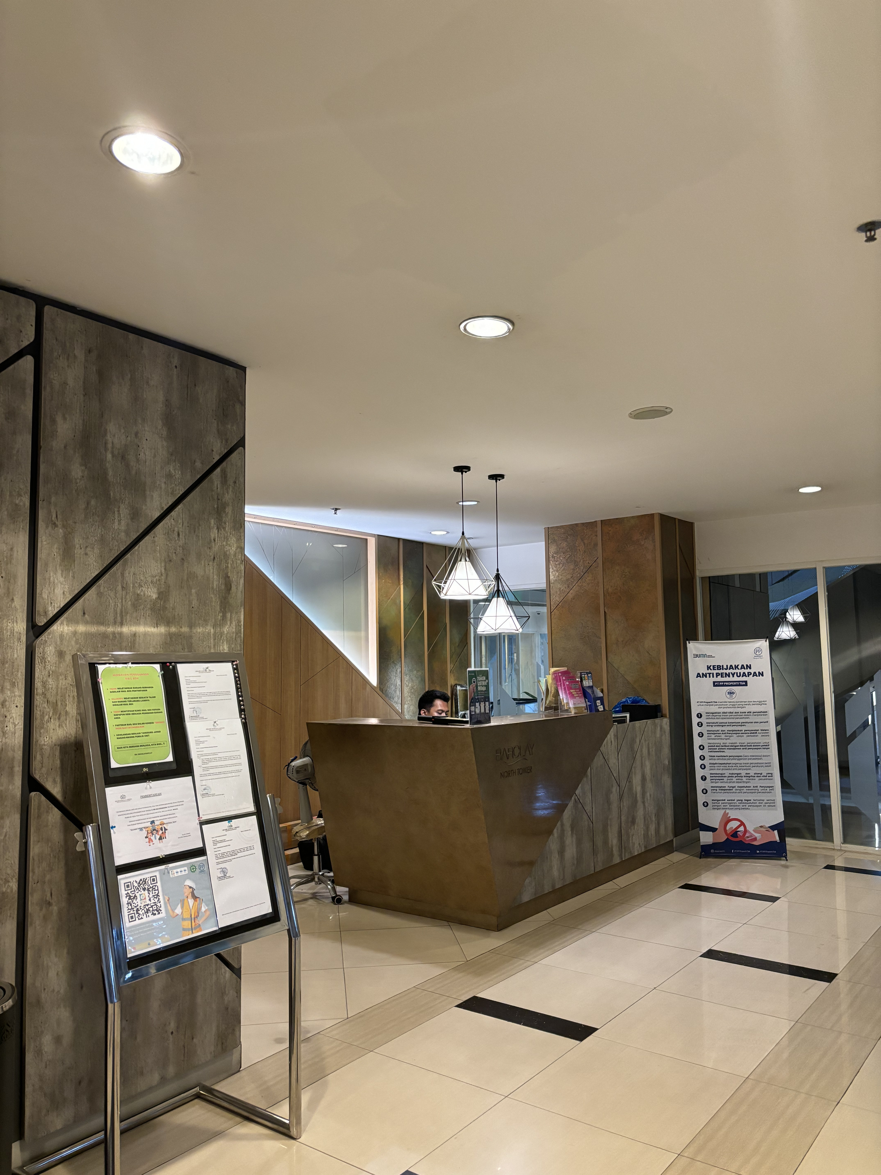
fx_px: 882
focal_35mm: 26
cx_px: 440
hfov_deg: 53.1
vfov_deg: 67.3
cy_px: 588
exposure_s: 1/33
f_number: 1.6
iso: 640
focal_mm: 5.96
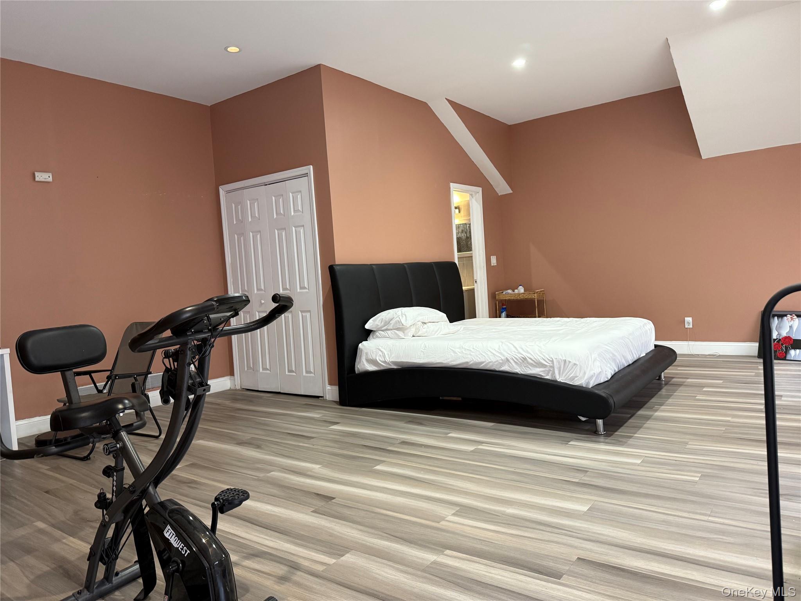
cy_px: 300
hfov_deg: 71.6
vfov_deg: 56.8
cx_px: 400
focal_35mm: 24
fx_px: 555
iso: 250
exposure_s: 1/60
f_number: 1.78
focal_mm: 6.76
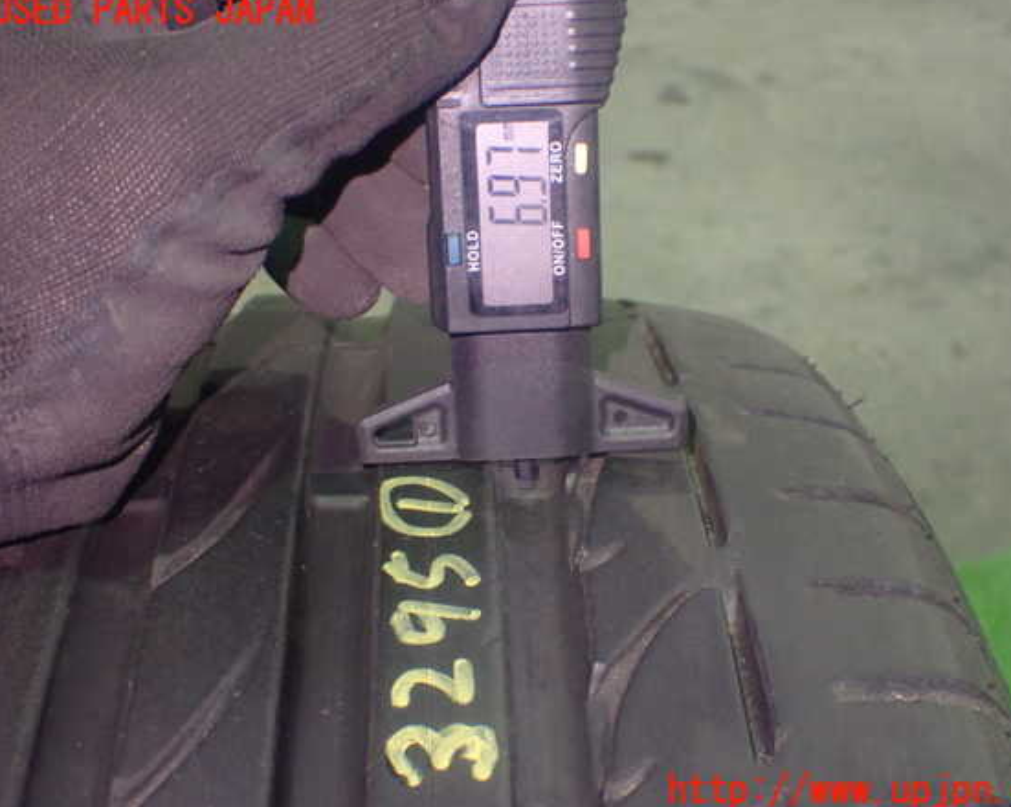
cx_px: 532
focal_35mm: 50
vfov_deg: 30.2
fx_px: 1495
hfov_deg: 37.4
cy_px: 402
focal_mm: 8.4
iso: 800
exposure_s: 1/13
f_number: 3.1
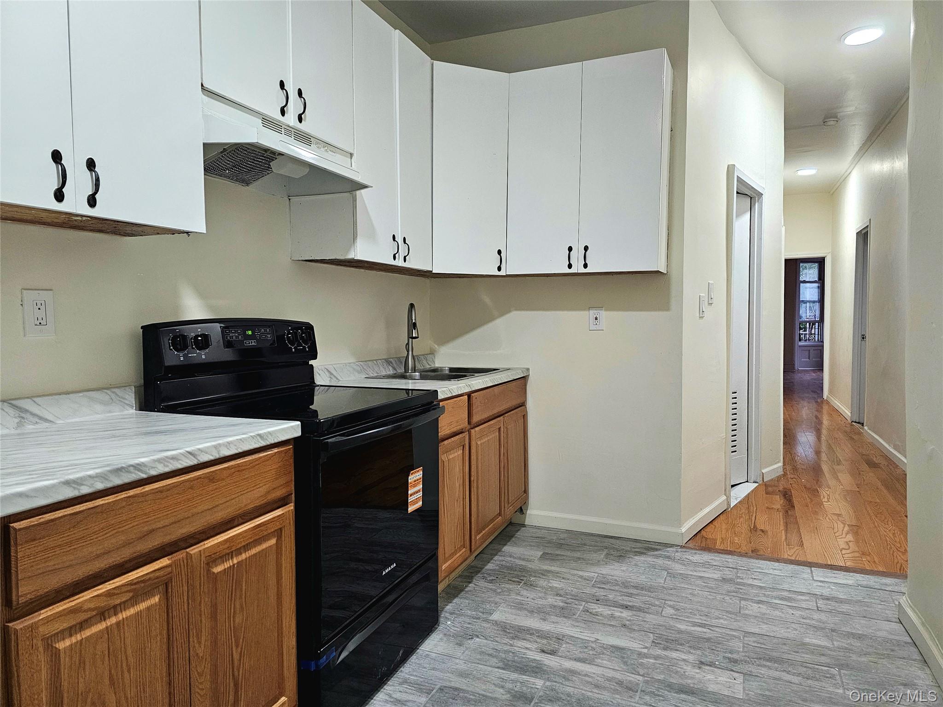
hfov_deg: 73.9
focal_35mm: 23
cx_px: 472
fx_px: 627
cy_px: 354
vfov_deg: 58.9
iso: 500
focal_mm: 6.3
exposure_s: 1/120
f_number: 1.7
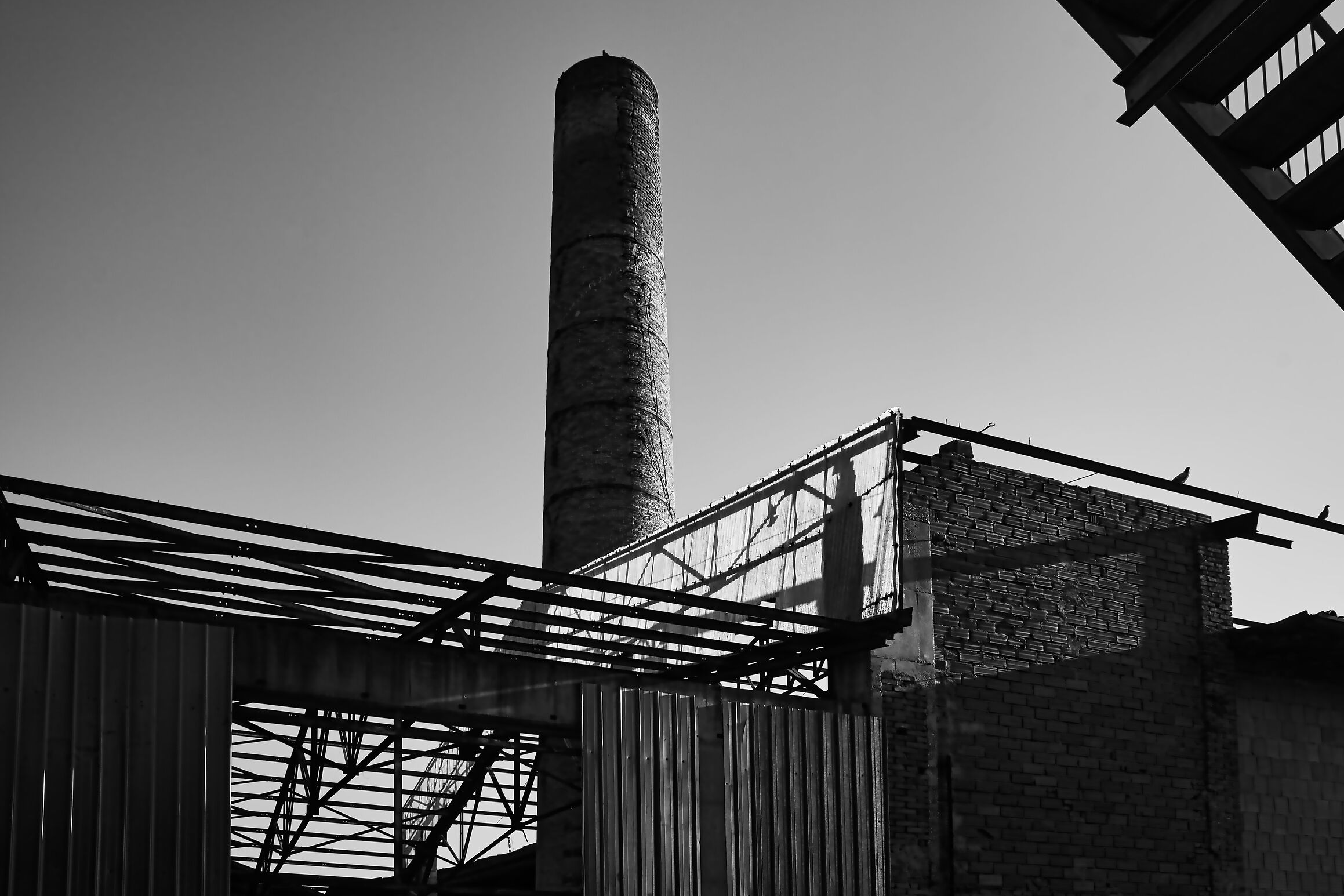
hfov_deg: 63.7
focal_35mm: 29
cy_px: 440
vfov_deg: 45.0
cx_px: 691
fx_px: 1083
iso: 500
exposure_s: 1/1000
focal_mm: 28
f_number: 9
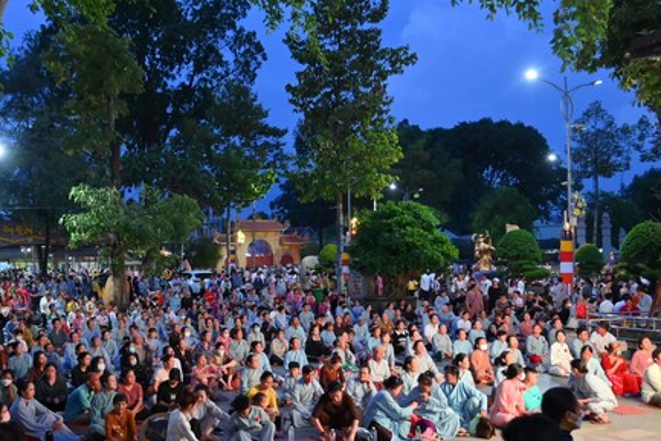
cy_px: 256
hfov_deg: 52.1
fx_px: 661
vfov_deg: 36.8
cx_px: 218
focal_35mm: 36
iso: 2000
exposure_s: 1/100
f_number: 4.5
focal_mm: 24
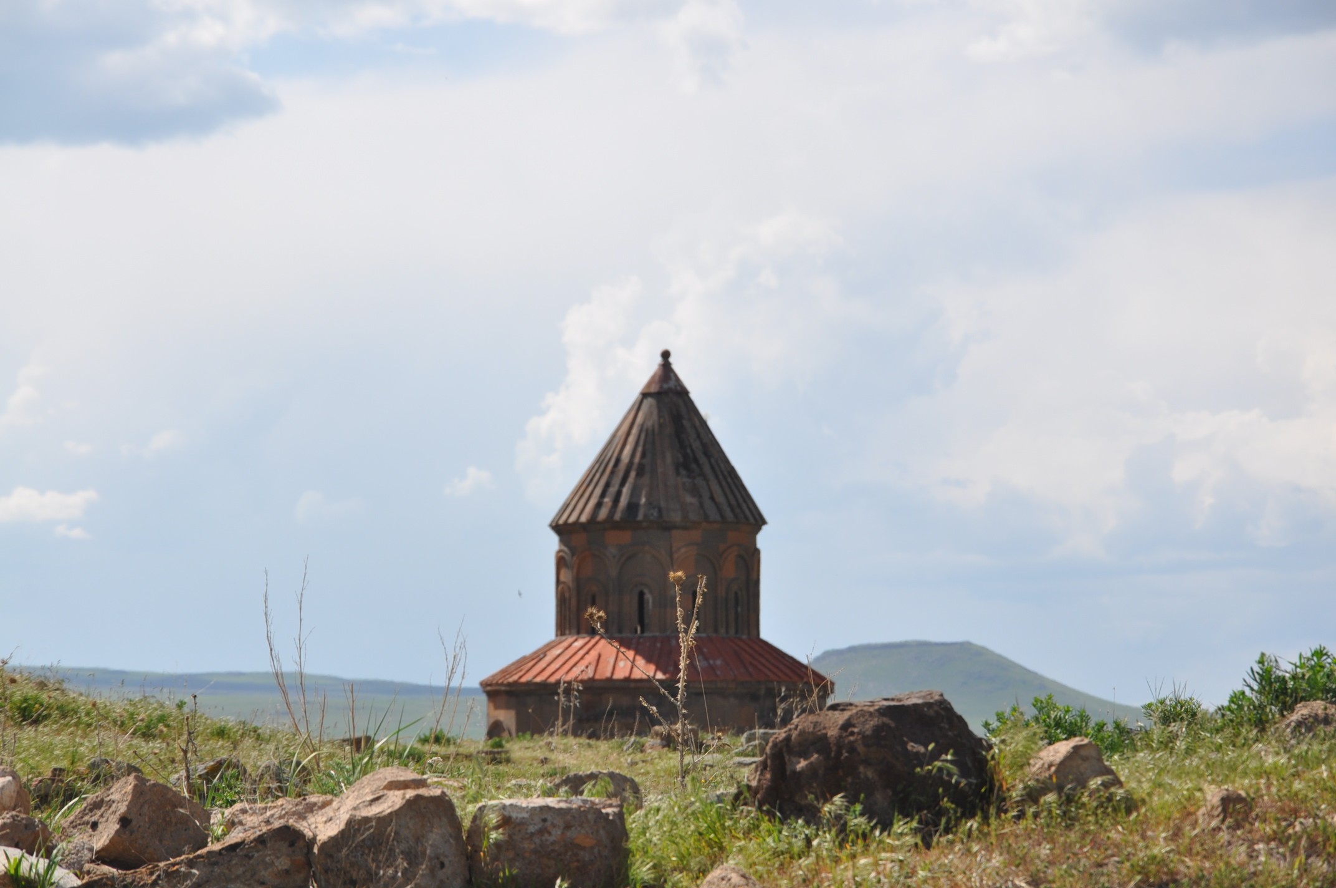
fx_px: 5838
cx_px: 668
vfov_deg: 8.7
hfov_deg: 13.1
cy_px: 444
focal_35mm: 158
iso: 200
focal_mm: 105
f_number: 10
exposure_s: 1/400
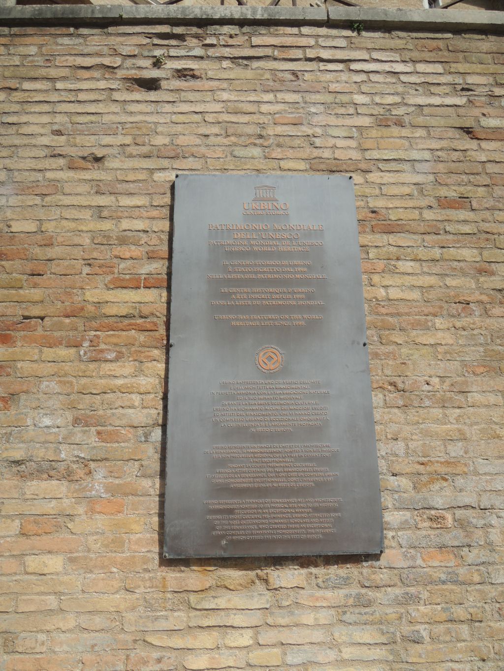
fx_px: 543
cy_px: 336
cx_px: 252
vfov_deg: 63.4
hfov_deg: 49.8
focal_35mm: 28
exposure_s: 1/1600
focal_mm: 5
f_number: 3.2
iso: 100
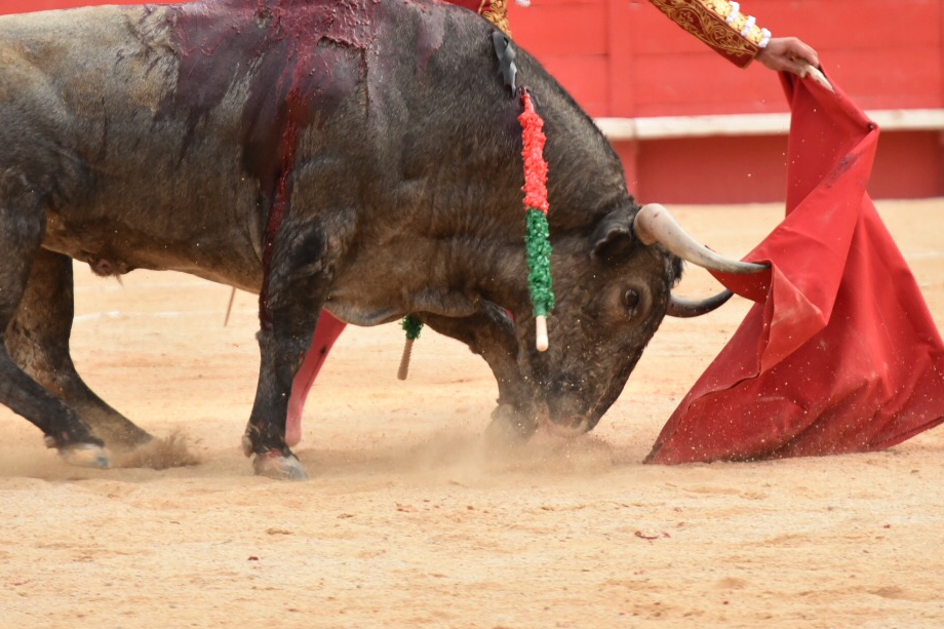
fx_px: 10617
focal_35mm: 405
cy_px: 144
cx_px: 529
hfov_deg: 5.1
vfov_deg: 3.4
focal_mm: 230
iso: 1600
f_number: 5.6
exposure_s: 1/640
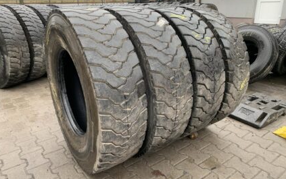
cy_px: 90
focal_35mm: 28
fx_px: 218
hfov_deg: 66.4
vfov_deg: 44.6
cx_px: 143
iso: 80
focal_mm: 4.25
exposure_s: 1/121
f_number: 1.8
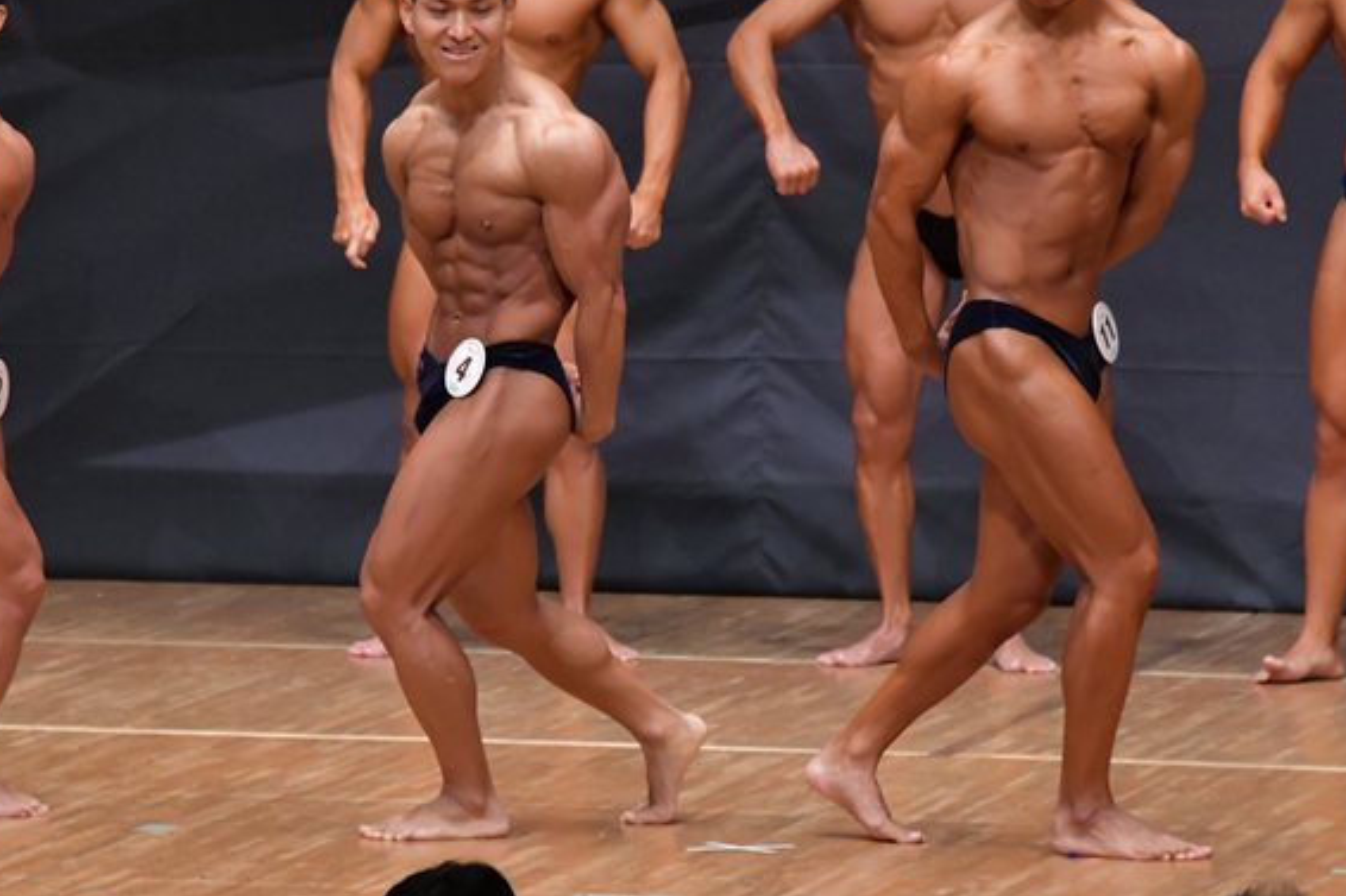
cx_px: 505
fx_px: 14577
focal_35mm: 390
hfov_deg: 5.3
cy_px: 352
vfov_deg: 3.5
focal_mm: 190
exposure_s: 1/400
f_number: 5.6
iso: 6400
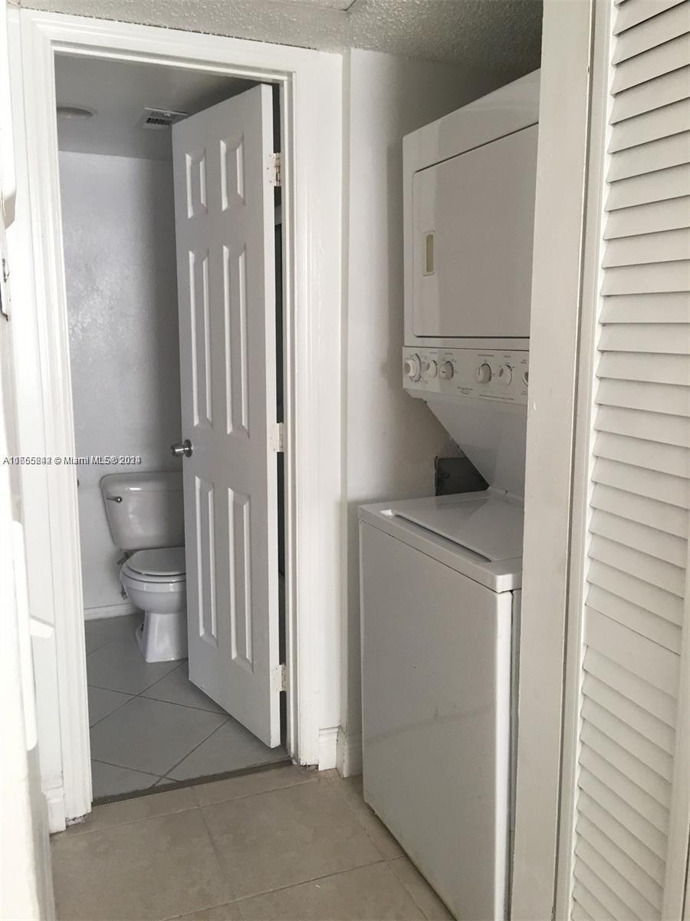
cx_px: 345
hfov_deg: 48.2
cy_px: 460
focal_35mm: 29
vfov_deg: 61.7
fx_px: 771
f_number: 2.2
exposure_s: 1/30
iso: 40
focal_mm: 4.15
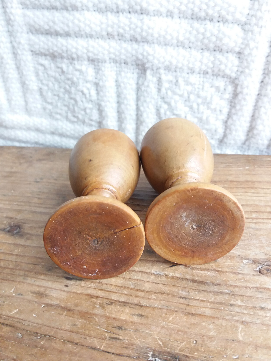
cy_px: 180
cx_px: 136
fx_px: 292
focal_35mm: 28
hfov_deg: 49.7
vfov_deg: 63.4
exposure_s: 1/33
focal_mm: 3.7
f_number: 1.9
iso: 160
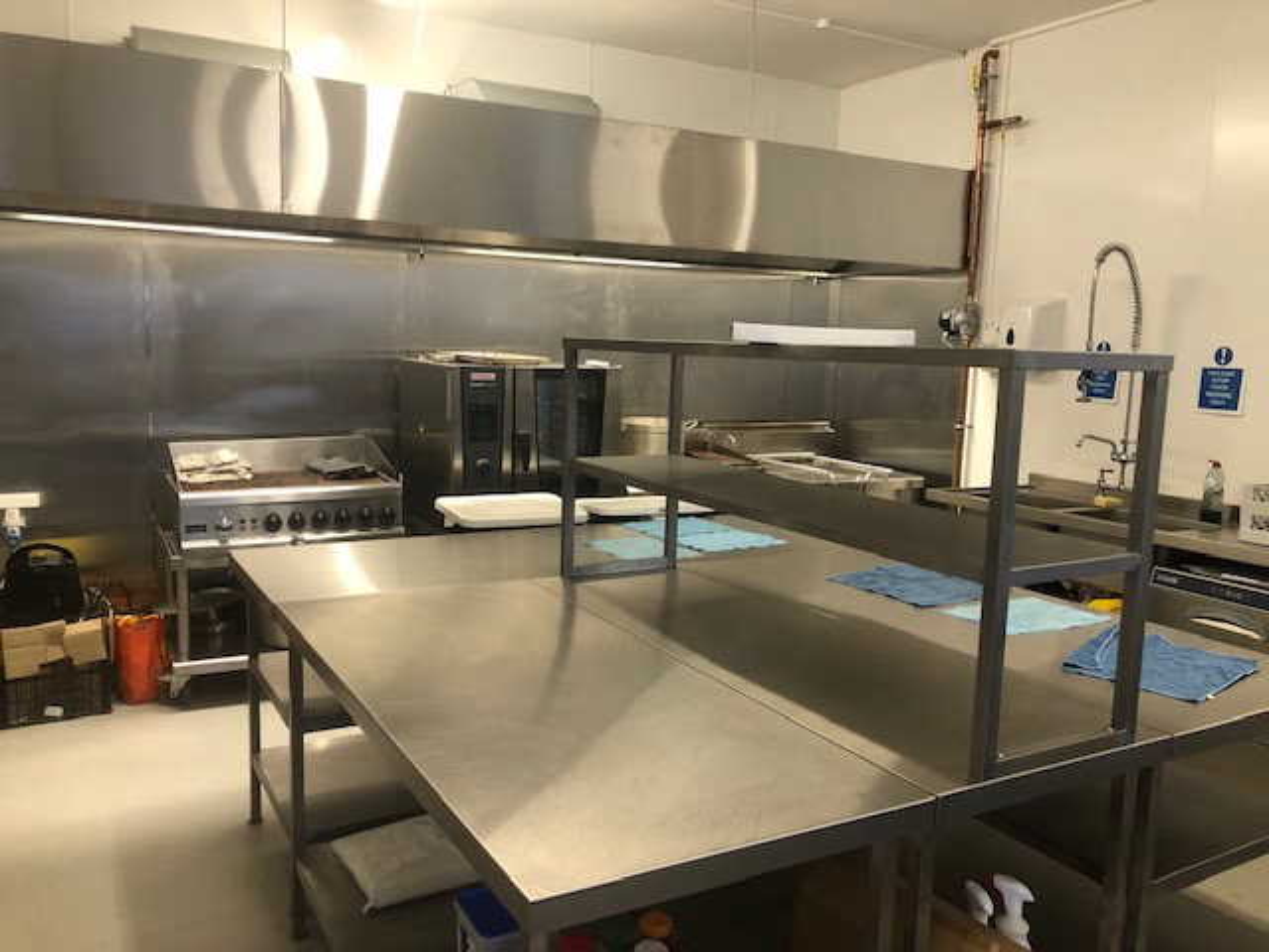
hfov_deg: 63.4
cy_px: 476
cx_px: 634
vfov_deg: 49.7
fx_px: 1026
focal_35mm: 28
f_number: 1.8
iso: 40
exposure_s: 1/25
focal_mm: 3.99
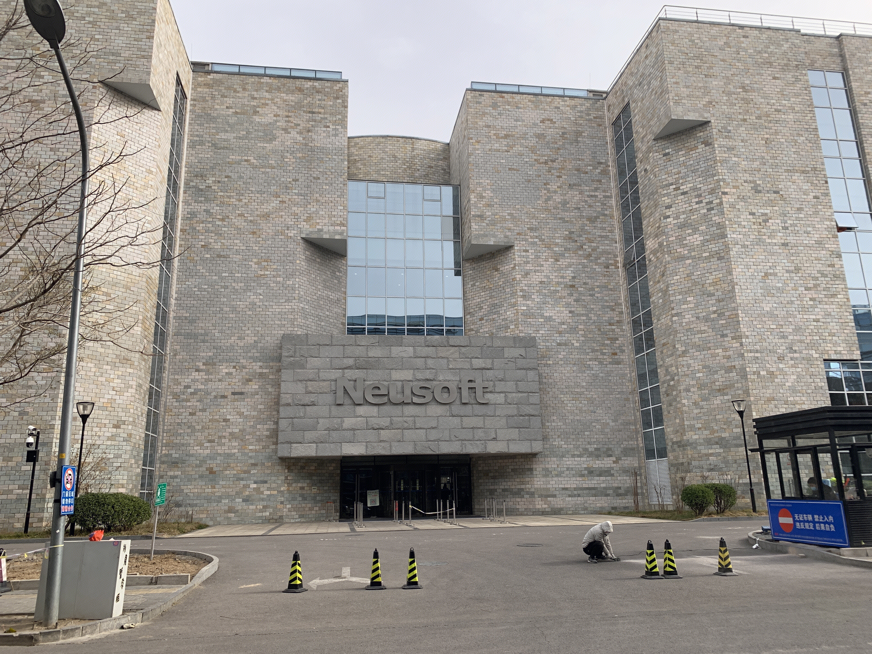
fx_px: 655
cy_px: 327
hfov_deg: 67.3
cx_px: 436
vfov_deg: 53.1
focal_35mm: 26
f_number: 1.8
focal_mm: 4.25
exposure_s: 1/1176
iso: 25
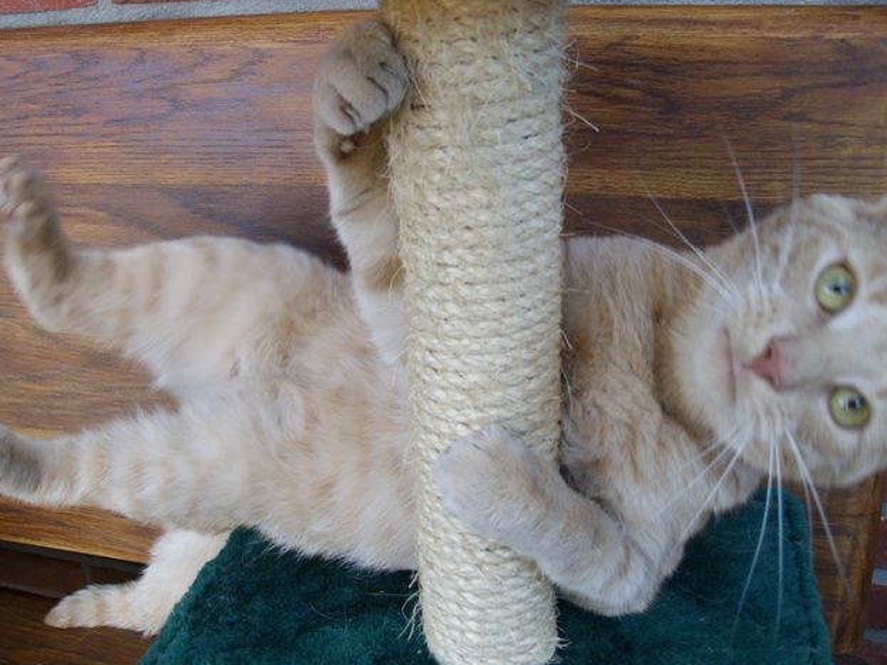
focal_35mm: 37
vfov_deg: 38.7
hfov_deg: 50.1
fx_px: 948
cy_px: 326
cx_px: 433
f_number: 2.7
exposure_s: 1/80
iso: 160
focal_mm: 6
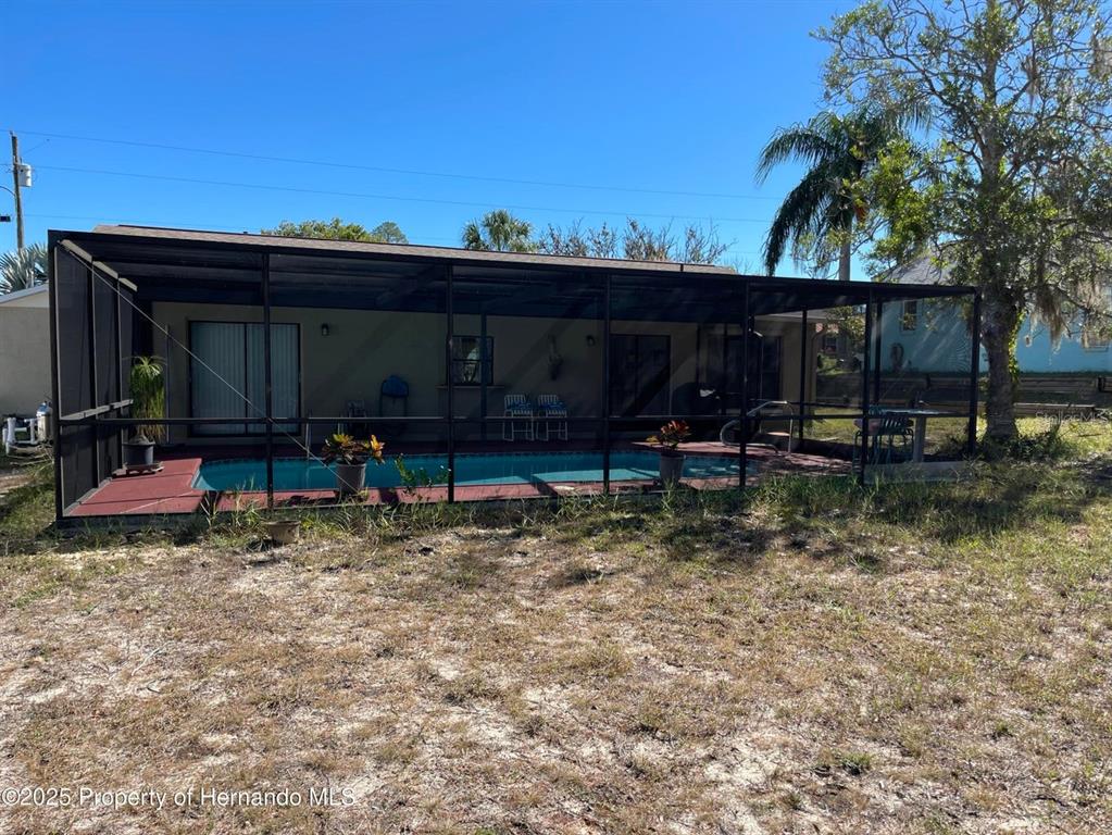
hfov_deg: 67.3
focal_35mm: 26
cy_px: 418
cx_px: 556
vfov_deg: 53.1
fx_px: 836
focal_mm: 5.1
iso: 50
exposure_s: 1/3003
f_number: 1.6
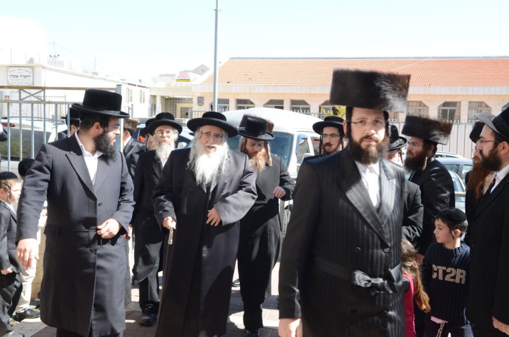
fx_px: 550
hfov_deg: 49.6
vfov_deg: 34.1
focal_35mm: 39
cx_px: 254
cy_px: 168
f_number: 9
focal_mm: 26
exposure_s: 1/125
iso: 250
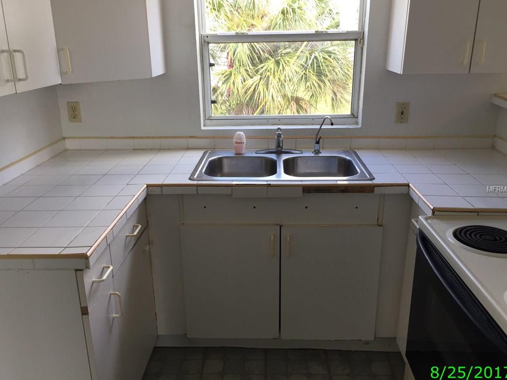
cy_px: 189
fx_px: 439
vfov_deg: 46.8
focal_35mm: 30
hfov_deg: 60.0
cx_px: 256
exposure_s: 1/120
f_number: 2.2
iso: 50
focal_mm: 4.15
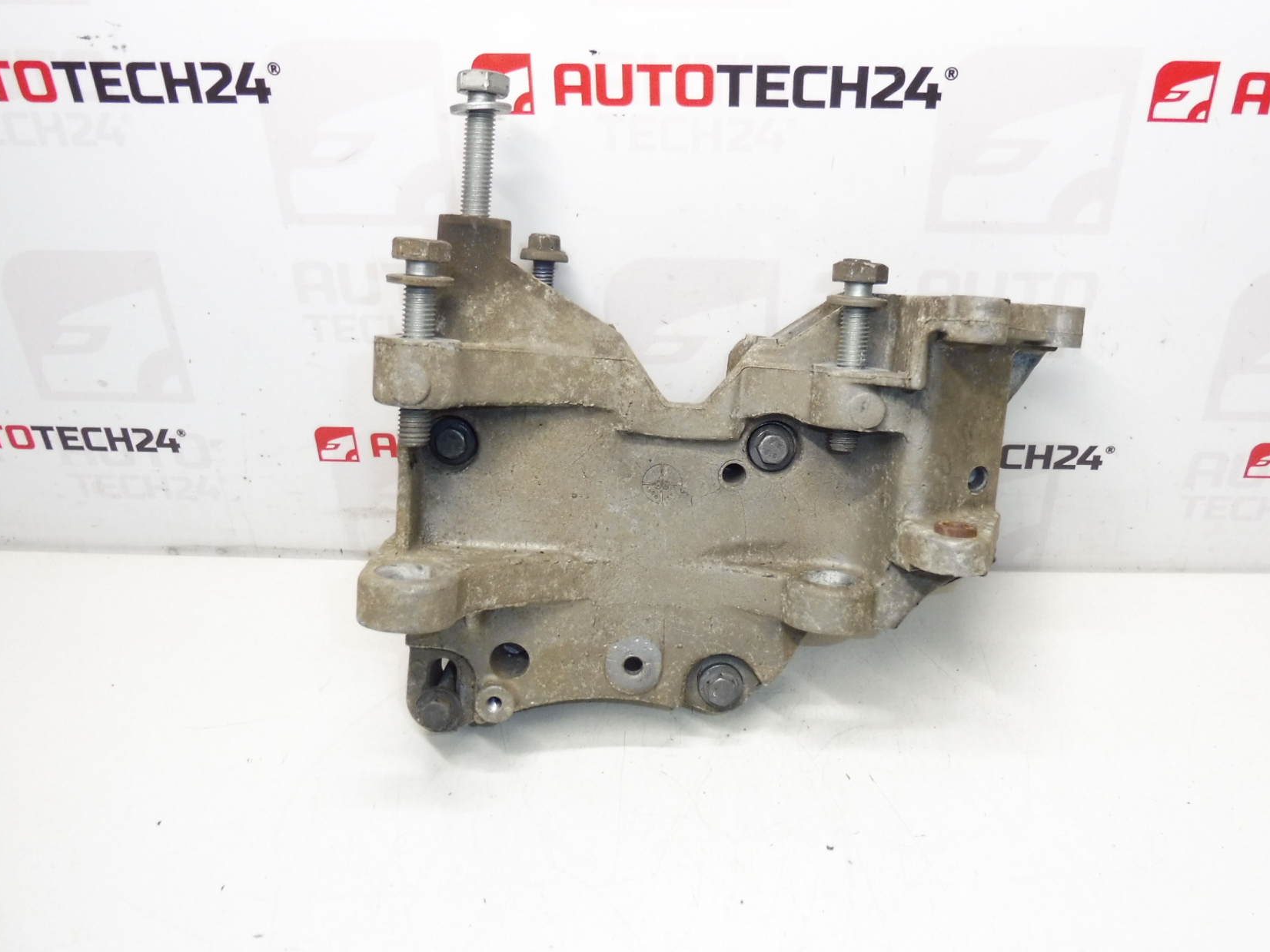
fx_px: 1137
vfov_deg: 45.4
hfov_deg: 58.2
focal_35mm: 31
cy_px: 467
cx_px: 696
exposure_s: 1/60
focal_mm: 4.4
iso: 200
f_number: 3.5
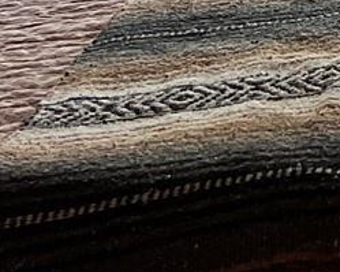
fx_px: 1640
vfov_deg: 8.1
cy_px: -540
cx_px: 797
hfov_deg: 10.3
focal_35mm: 163
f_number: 1.5
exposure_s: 1/120
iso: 100
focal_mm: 5.7
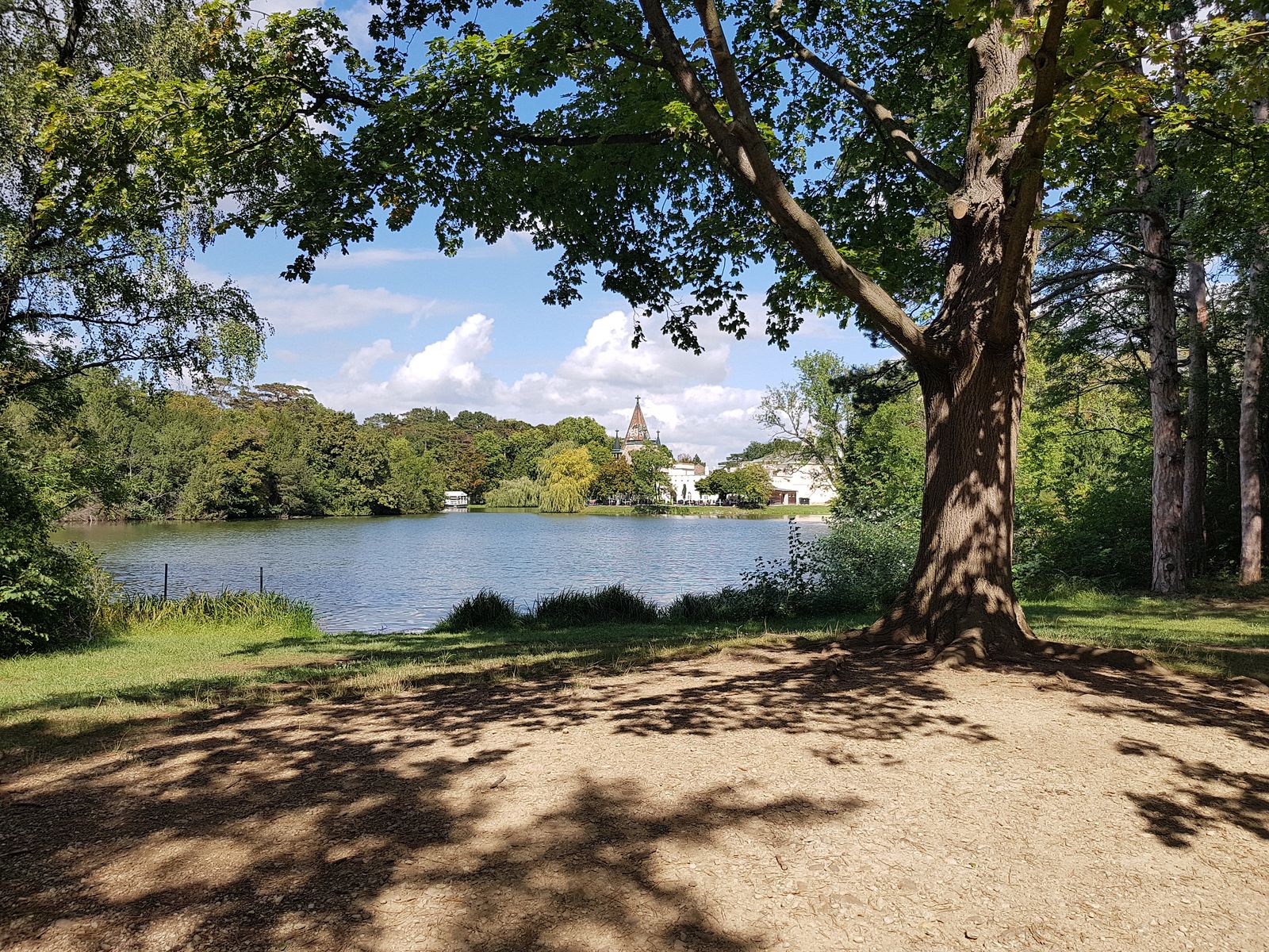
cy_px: 476
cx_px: 634
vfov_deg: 53.1
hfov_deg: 67.3
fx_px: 953
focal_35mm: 26
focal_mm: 4.2
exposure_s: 1/1888
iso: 50
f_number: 1.7
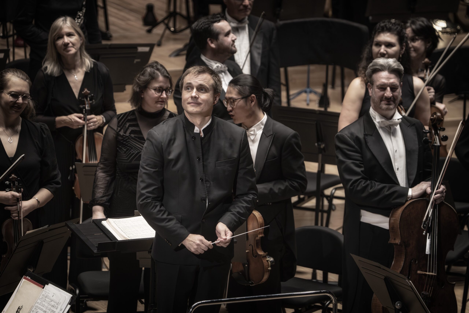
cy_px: 156
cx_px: 234
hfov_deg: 5.3
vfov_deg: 3.5
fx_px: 5055
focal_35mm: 388
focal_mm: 388
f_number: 6.3
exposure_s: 1/400
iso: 3200
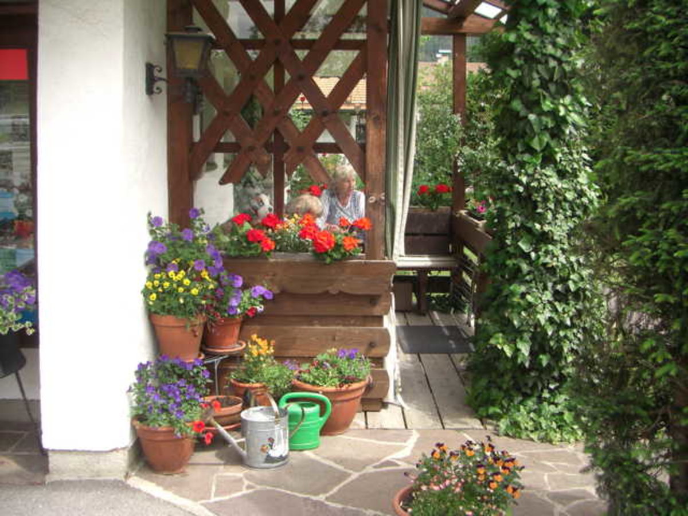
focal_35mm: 38
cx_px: 344
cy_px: 258
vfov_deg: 37.7
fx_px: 755
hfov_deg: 49.0
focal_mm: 6.3
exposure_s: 1/160
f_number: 3.4
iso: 64
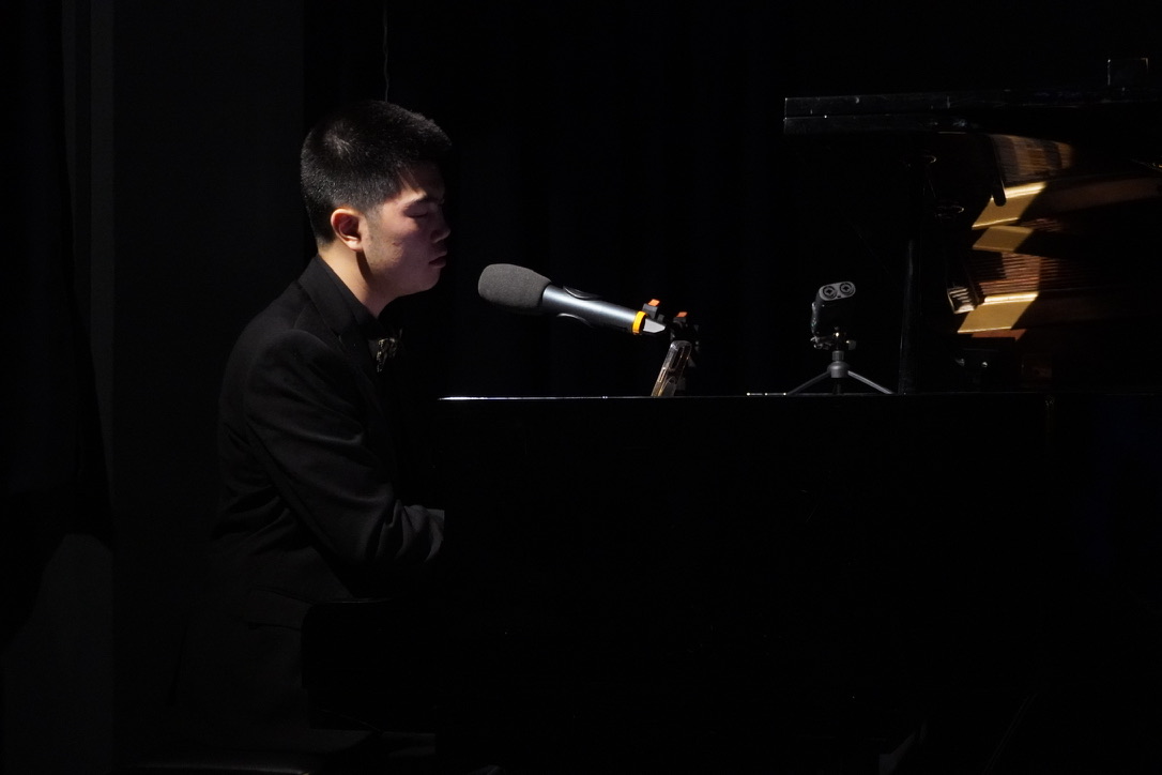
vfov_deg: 21.6
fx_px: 2033
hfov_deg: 31.9
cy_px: 388
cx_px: 581
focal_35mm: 63
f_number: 5.6
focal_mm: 42
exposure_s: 1/60
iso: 5000
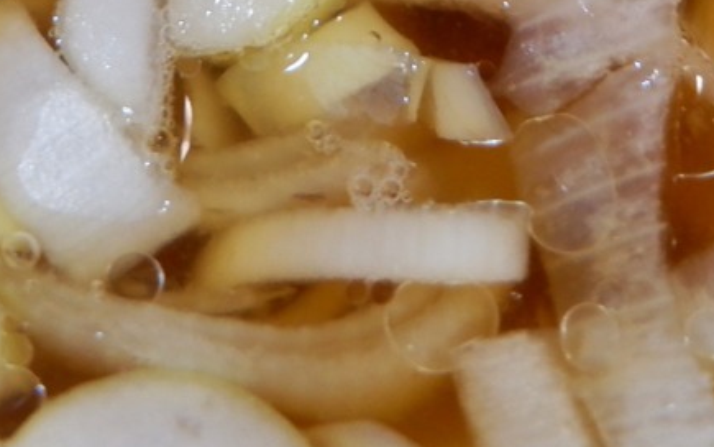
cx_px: 305
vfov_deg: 8.1
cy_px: -908
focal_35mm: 138
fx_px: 2686
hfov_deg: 15.1
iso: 500
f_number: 3.5
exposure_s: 1/45
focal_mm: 15
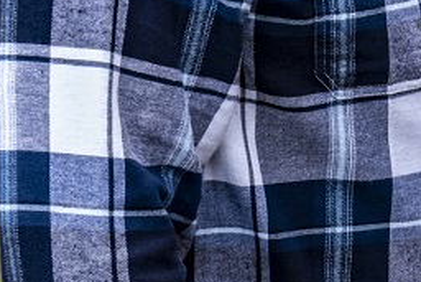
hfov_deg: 8.6
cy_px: 29
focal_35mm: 234
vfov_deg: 5.9
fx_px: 2738
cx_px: 582
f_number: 8
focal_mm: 50
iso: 1000
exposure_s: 1/200
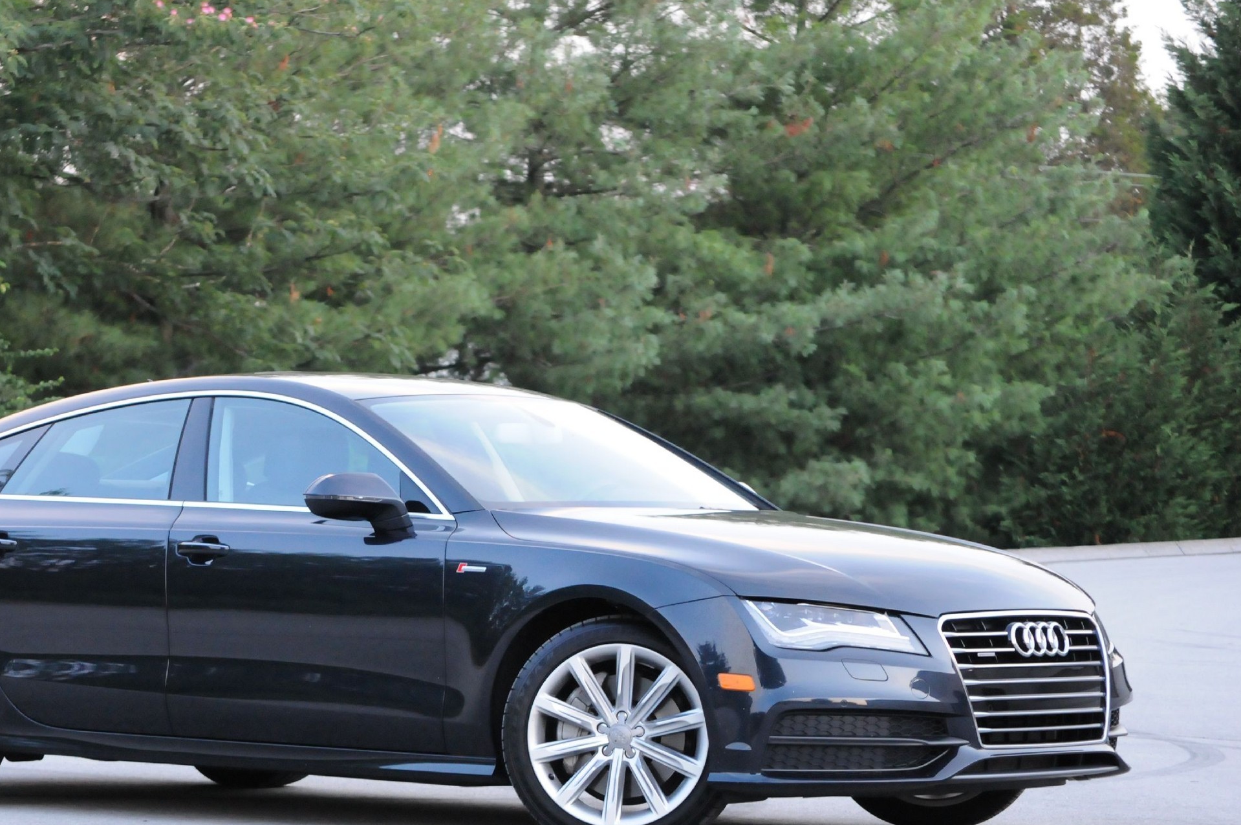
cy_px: 523
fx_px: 4442
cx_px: 441
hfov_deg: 15.9
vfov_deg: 10.6
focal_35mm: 129
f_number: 5.6
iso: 2000
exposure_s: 1/40
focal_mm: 66
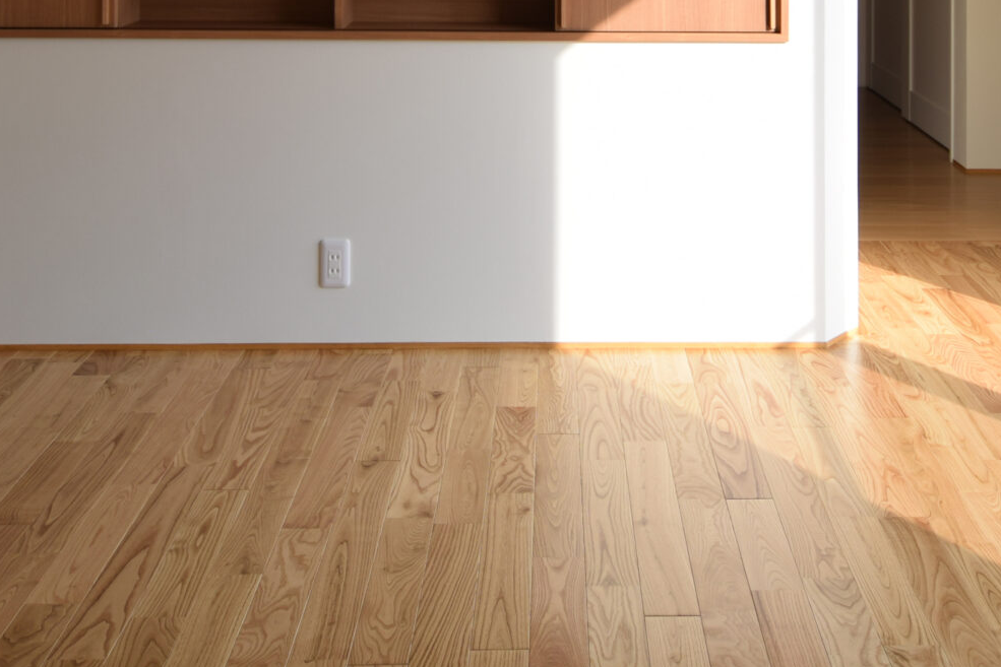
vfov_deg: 28.8
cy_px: -168
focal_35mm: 39
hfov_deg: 49.4
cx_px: 572
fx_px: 1085
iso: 100
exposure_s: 1/200
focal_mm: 10
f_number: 3.5
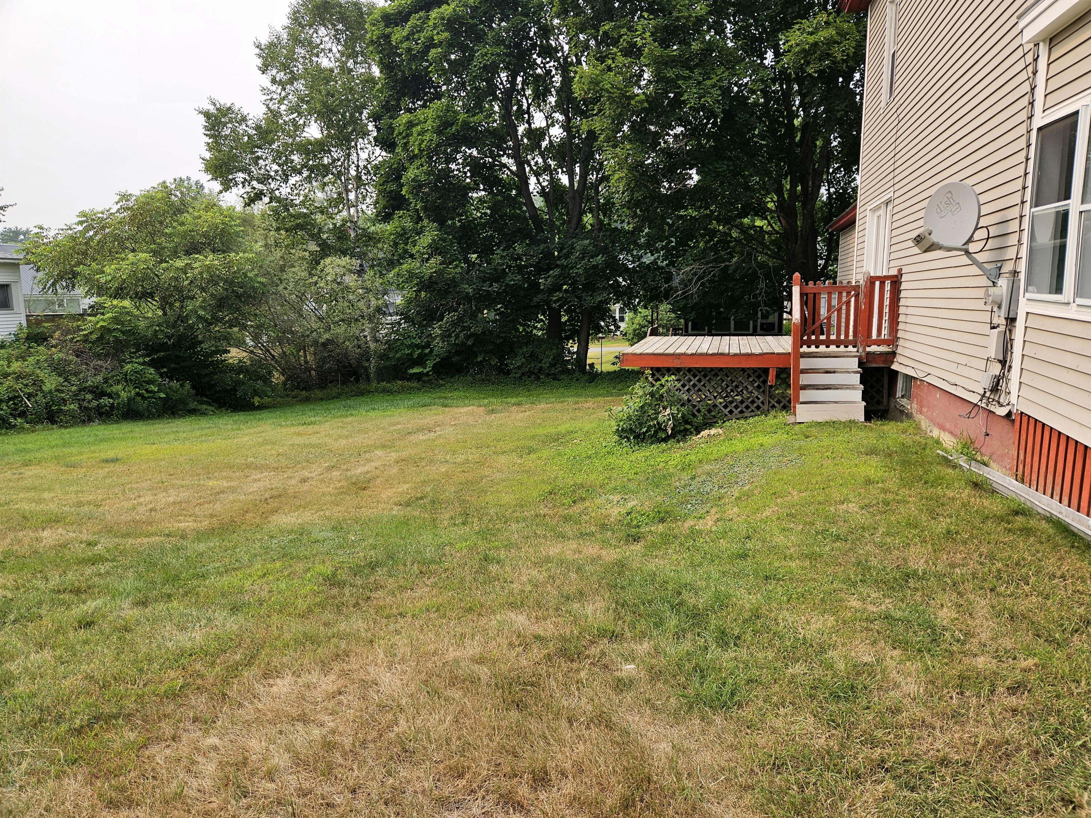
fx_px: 725
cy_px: 409
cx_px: 546
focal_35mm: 23
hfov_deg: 73.9
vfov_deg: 58.9
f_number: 1.8
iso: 25
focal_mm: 5.4
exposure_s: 1/833
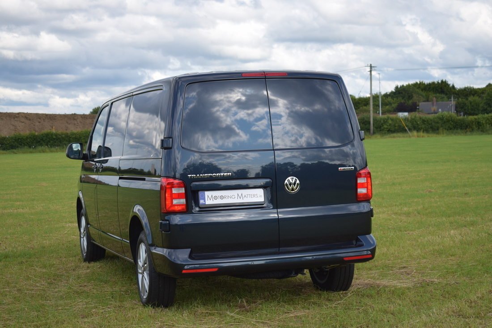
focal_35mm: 69
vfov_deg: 19.7
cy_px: 164
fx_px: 943
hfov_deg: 29.2
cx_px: 246
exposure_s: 1/640
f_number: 5.3
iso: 200
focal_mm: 46
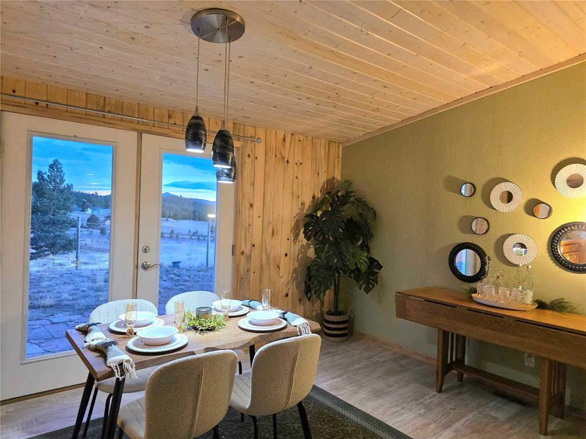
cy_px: 220
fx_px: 389
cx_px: 293
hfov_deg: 74.0
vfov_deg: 58.8
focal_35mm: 23
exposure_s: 1/120
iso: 800
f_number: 1.7
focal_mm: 6.3
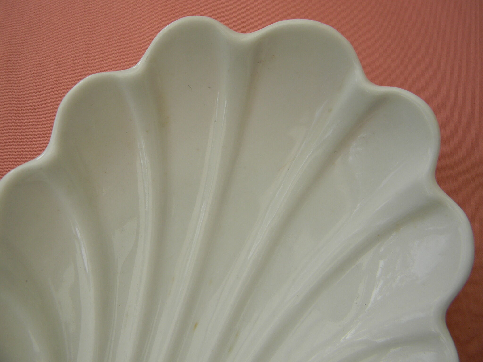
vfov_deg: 49.7
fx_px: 391
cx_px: 242
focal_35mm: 28
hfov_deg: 63.4
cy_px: 181
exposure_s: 1/144
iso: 80
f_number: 3.5
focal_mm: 5
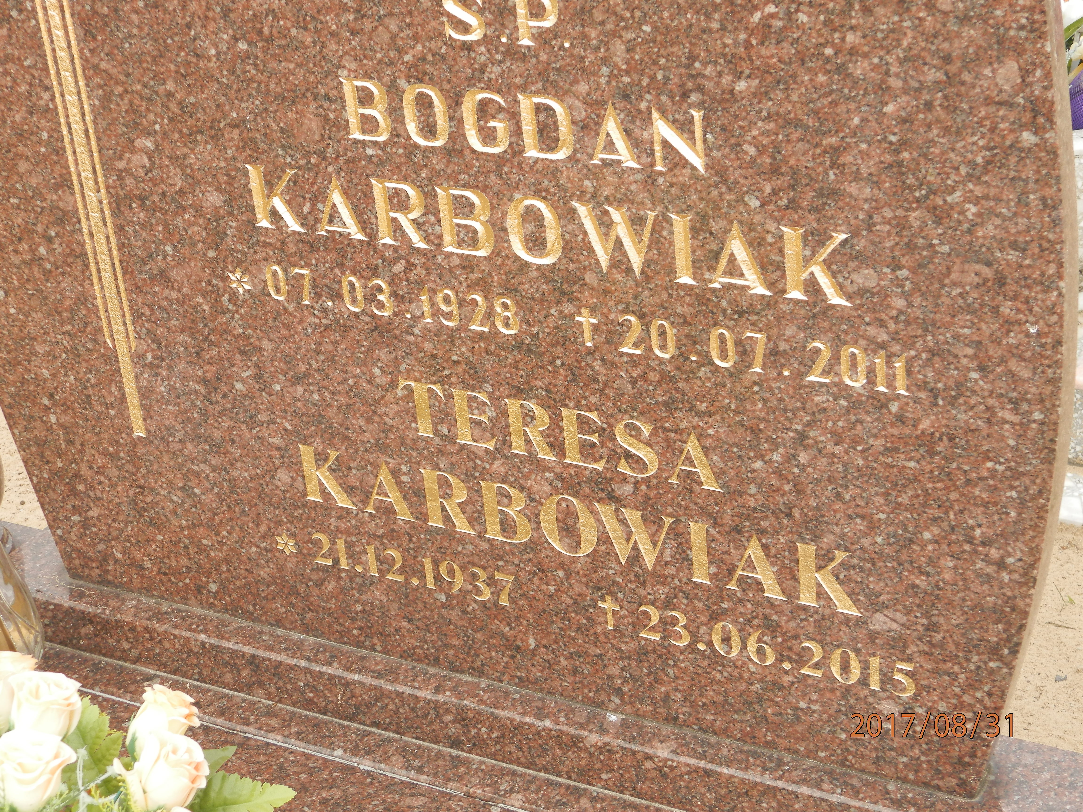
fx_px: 2127
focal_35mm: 68
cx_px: 542
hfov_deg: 28.6
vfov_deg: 21.6
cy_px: 406
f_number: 4
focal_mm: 12.2
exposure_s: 1/125
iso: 80
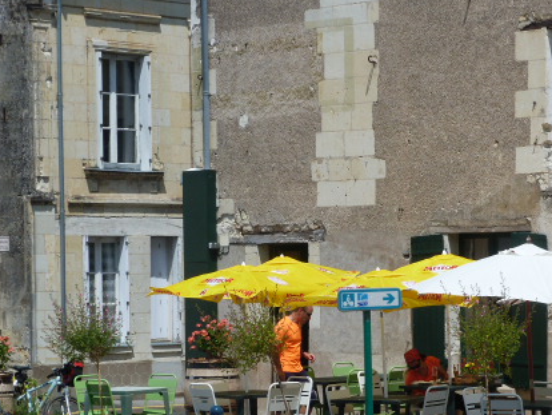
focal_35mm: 136
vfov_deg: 10.9
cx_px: 320
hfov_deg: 14.5
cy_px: 304
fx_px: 2170
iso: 80
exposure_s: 1/250
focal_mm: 15.8
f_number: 5
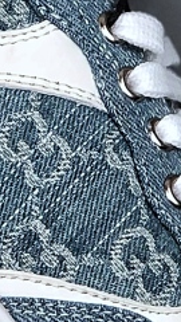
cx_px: 72
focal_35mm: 372
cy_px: -1
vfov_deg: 5.8
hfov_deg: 3.3
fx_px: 3174
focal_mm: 6.6
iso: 32
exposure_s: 1/100
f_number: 2.8
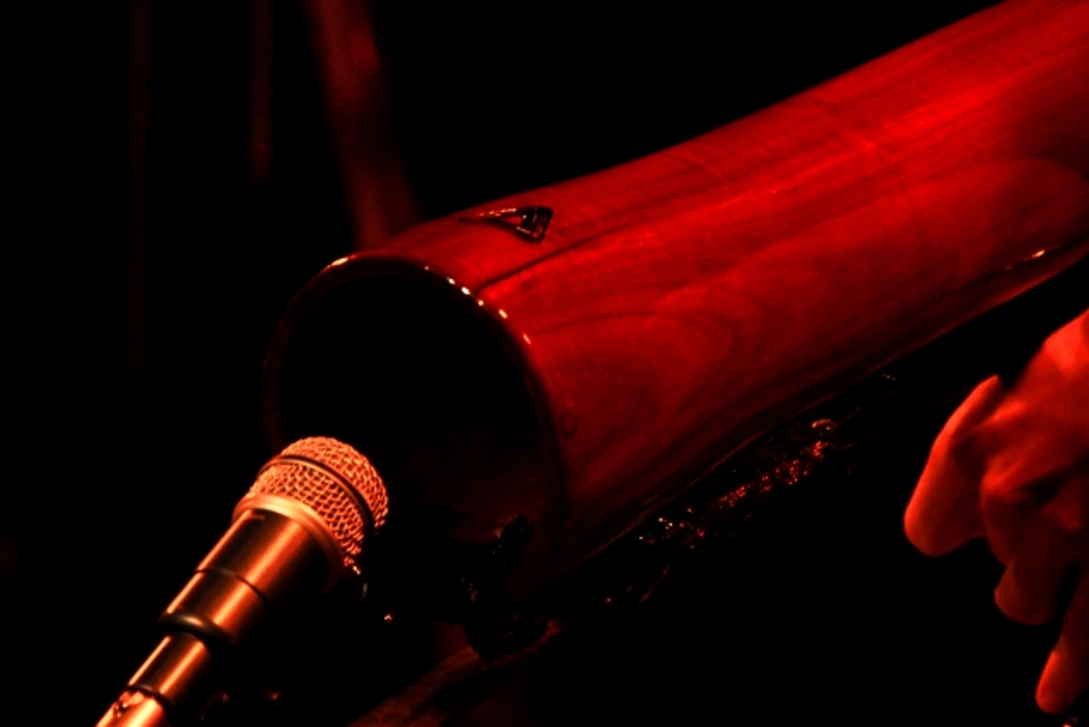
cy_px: 450
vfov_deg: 5.4
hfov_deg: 8.1
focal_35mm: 253
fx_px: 7649
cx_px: 503
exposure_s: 1/15
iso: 1000
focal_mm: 105
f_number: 5.6
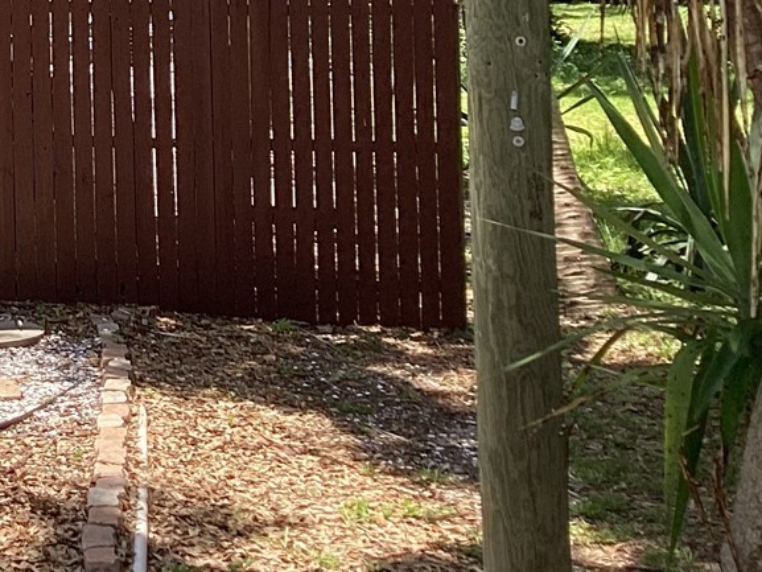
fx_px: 1894
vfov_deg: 16.2
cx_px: -261
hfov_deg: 20.5
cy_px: -174
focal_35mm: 86
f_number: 2.4
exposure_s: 1/416
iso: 25
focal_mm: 3.3
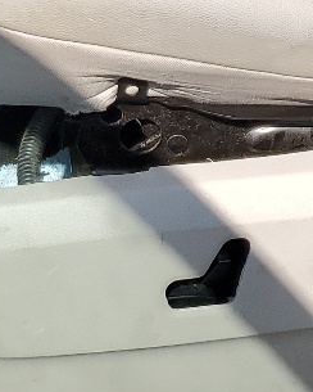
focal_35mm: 133
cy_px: -342
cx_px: -118
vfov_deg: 12.9
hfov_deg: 11.3
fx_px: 1540
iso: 50
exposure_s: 1/2000
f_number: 1.5
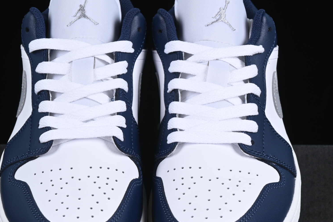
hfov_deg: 14.8
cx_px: 150
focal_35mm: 139
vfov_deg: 9.9
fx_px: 1286
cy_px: 155
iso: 160
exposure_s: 1/60
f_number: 8
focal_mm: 50
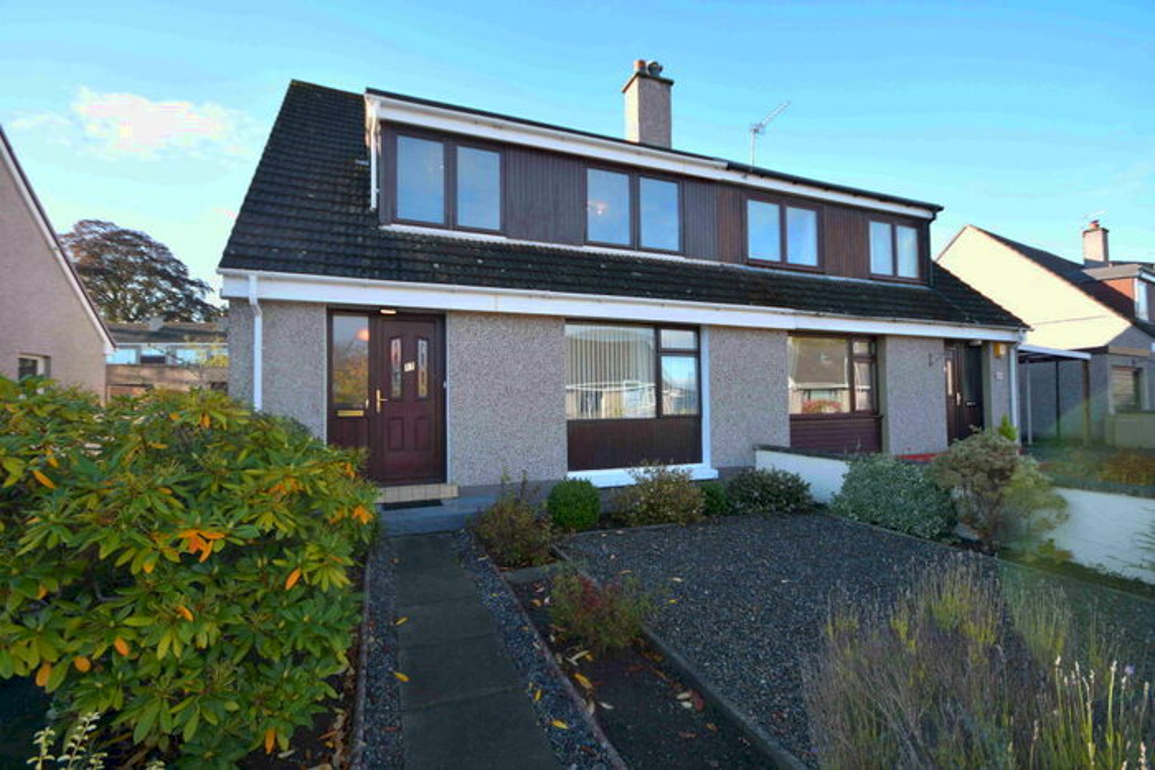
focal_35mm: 15
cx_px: 578
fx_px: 481
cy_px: 385
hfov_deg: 100.4
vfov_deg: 77.4
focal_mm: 10
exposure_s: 1/500
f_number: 4
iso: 320
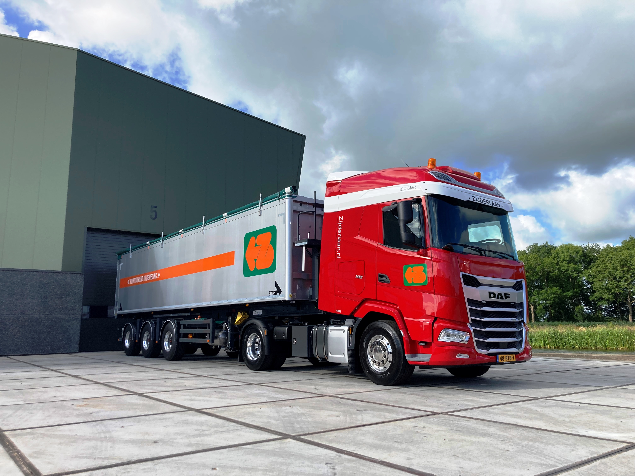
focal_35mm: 28
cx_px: 318
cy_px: 238
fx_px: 514
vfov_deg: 49.7
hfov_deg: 63.4
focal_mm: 3.99
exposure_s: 1/1499
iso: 20
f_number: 1.8
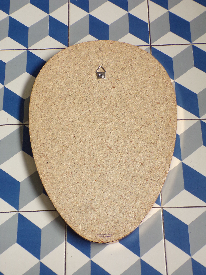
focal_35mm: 49
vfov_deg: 38.9
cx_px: 103
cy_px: 138
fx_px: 389
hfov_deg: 29.7
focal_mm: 8.7
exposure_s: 1/34
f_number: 3.5
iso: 157
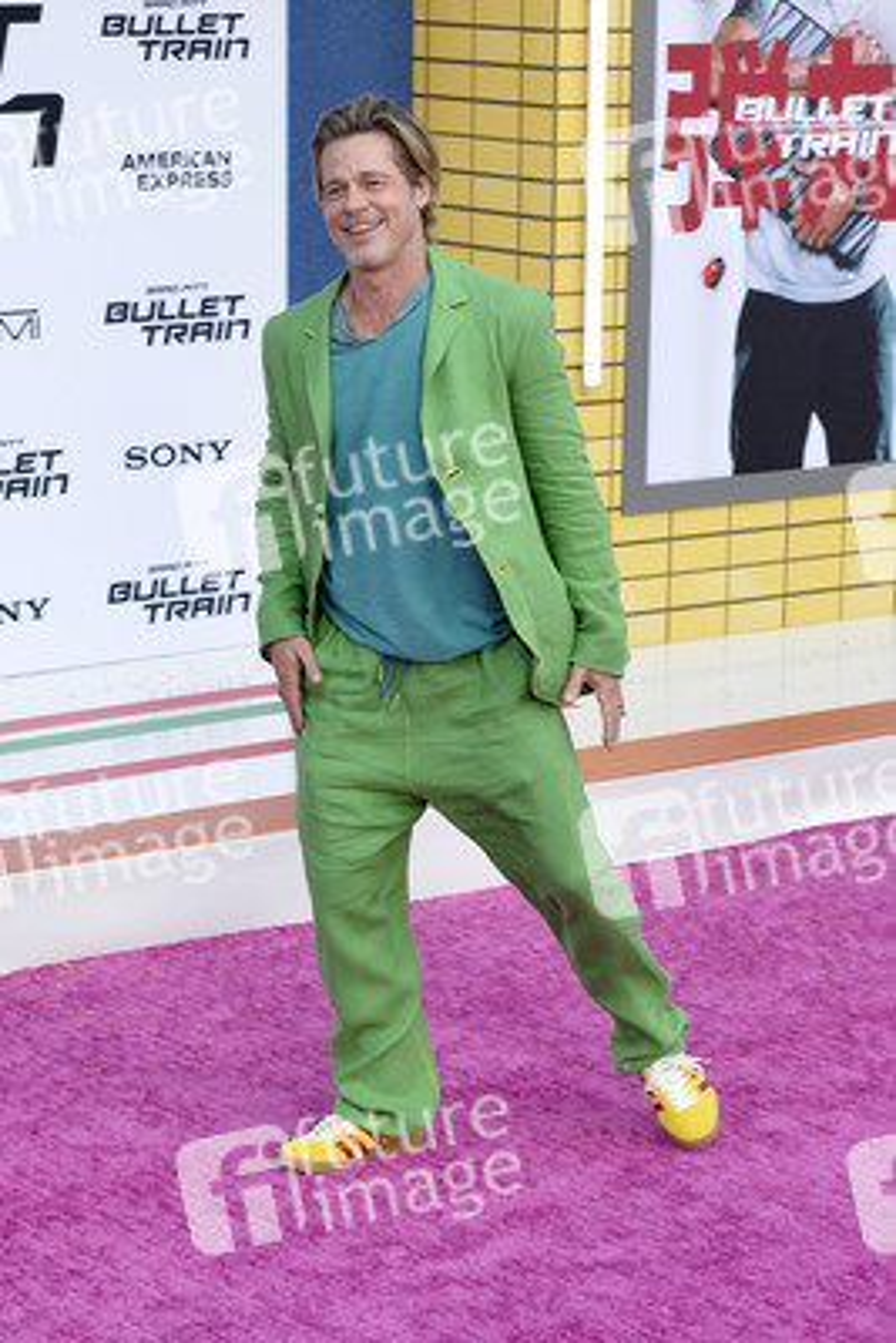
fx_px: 2611
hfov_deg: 19.5
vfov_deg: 28.8
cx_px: 448
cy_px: 672
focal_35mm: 70
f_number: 7.1
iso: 1250
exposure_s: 1/250
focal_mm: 70
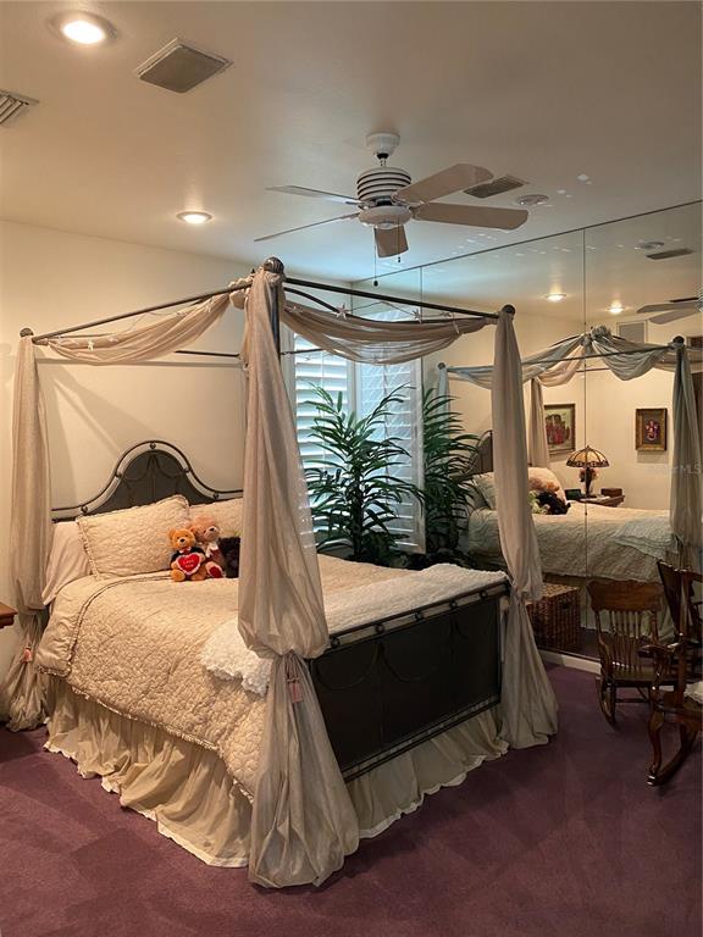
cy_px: 468
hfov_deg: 53.1
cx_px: 352
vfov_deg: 67.3
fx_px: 704
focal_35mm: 26
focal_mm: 4.25
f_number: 1.8
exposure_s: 1/60
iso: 250
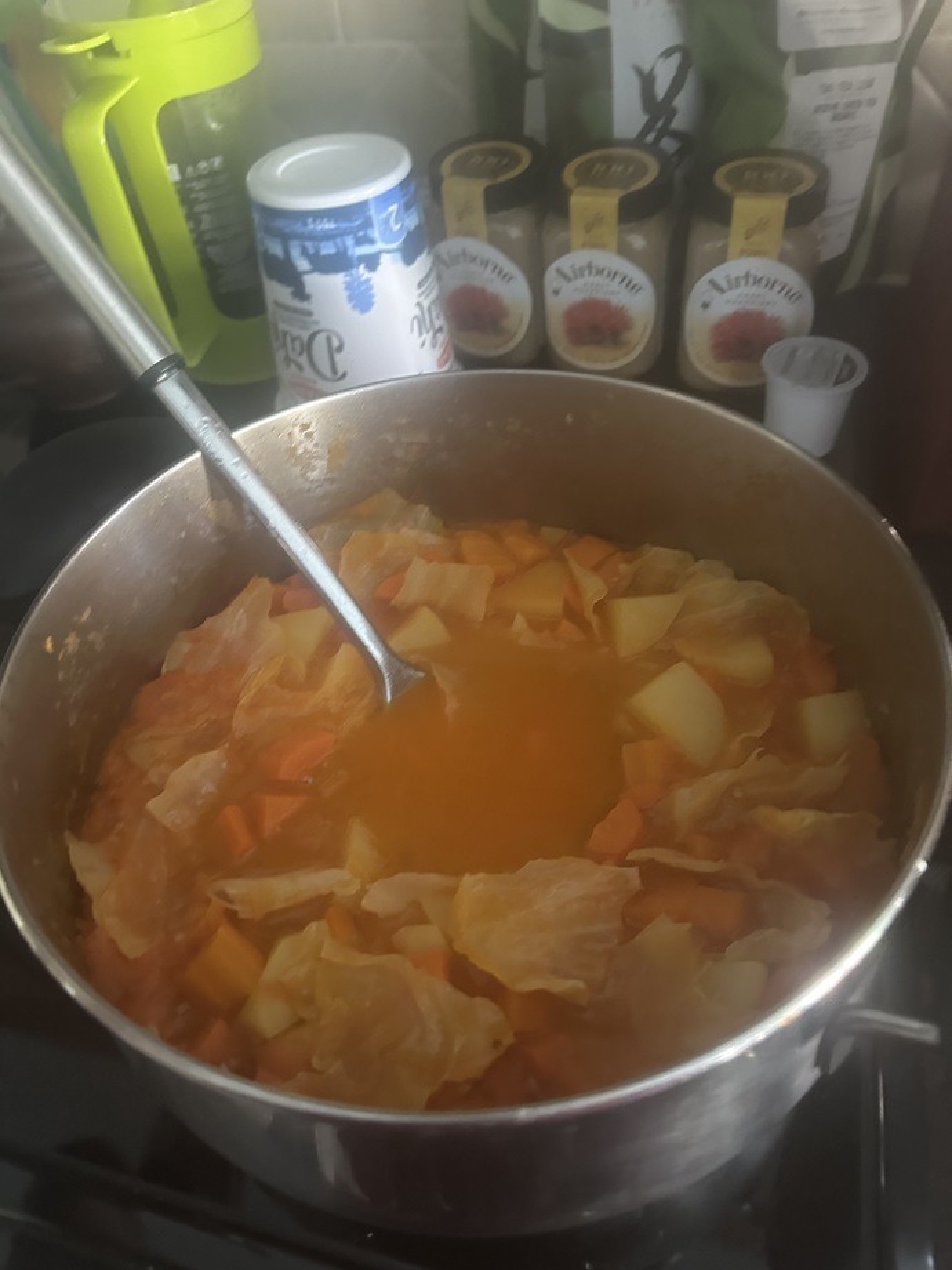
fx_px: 880
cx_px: 476
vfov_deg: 71.6
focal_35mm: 24
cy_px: 635
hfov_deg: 56.8
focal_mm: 6.86
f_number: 1.78
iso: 1000
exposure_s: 1/34
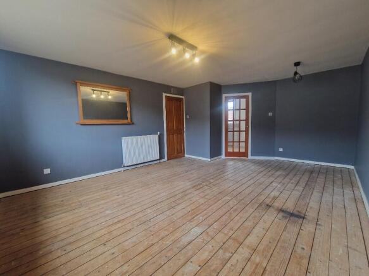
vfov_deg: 89.9
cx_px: 184
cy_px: 138
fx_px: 139
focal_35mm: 13
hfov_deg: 106.2
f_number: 2.2
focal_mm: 2.2
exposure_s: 1/50
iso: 125
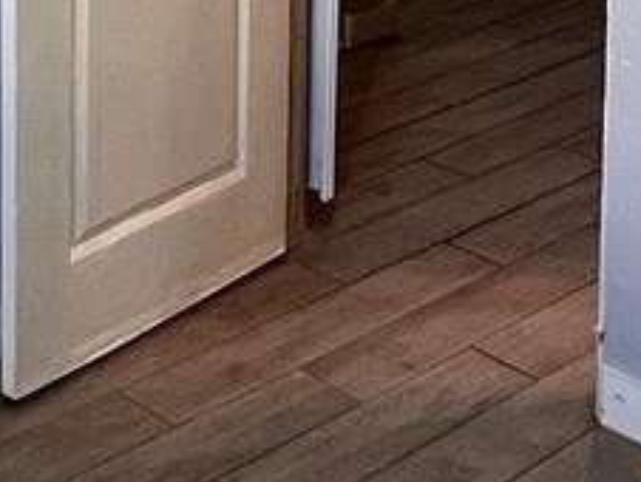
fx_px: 1705
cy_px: -391
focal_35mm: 92
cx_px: 130
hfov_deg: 21.0
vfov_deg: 14.2
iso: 200
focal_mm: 1.57
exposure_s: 1/120
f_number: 1.8
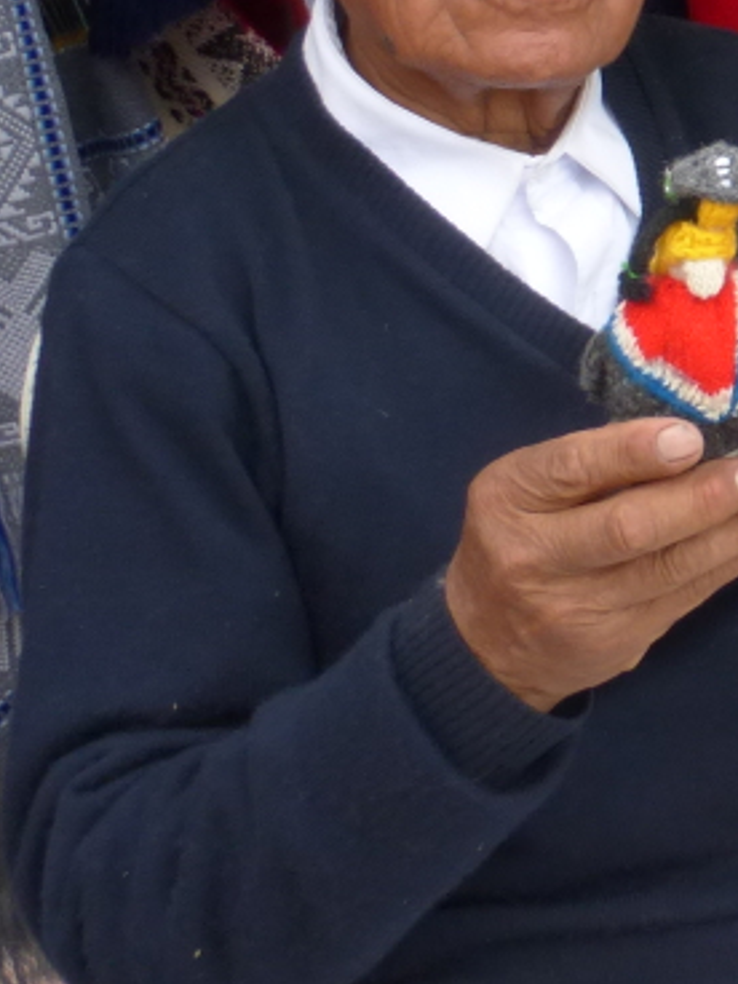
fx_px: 2473
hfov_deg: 15.7
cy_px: 203
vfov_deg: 22.2
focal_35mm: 87
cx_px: 1099
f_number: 4
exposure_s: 1/125
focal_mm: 4.3
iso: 100
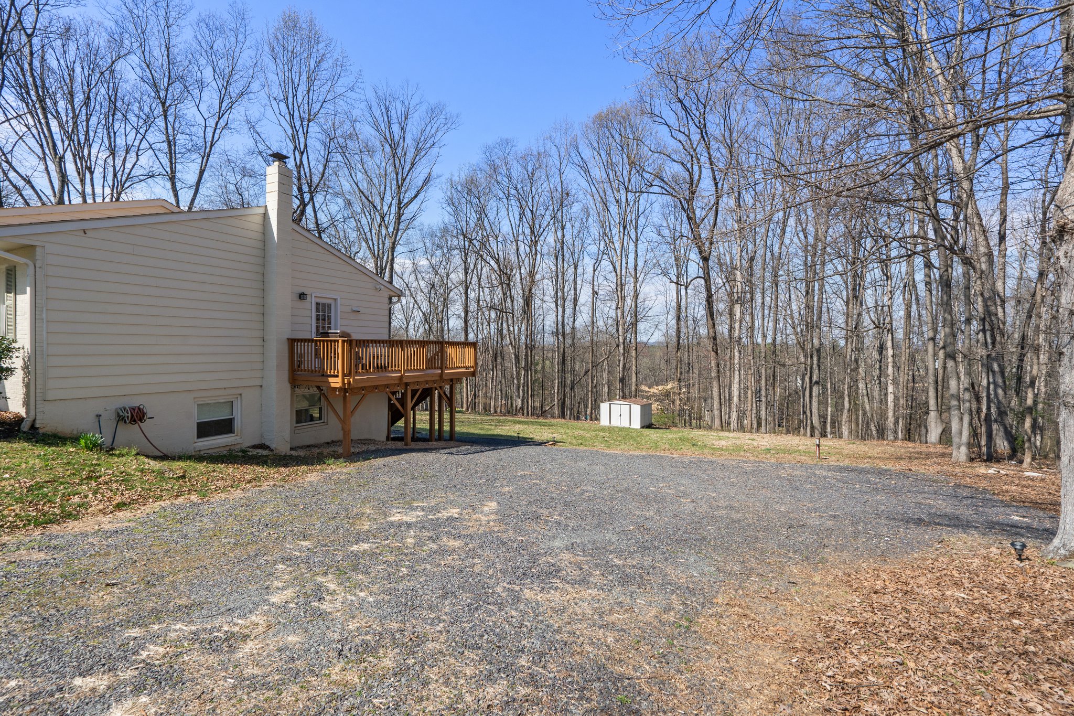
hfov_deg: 96.7
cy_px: 358
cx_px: 537
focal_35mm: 16
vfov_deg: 73.7
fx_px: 477
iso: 250
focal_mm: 16
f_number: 11
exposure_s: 1/400
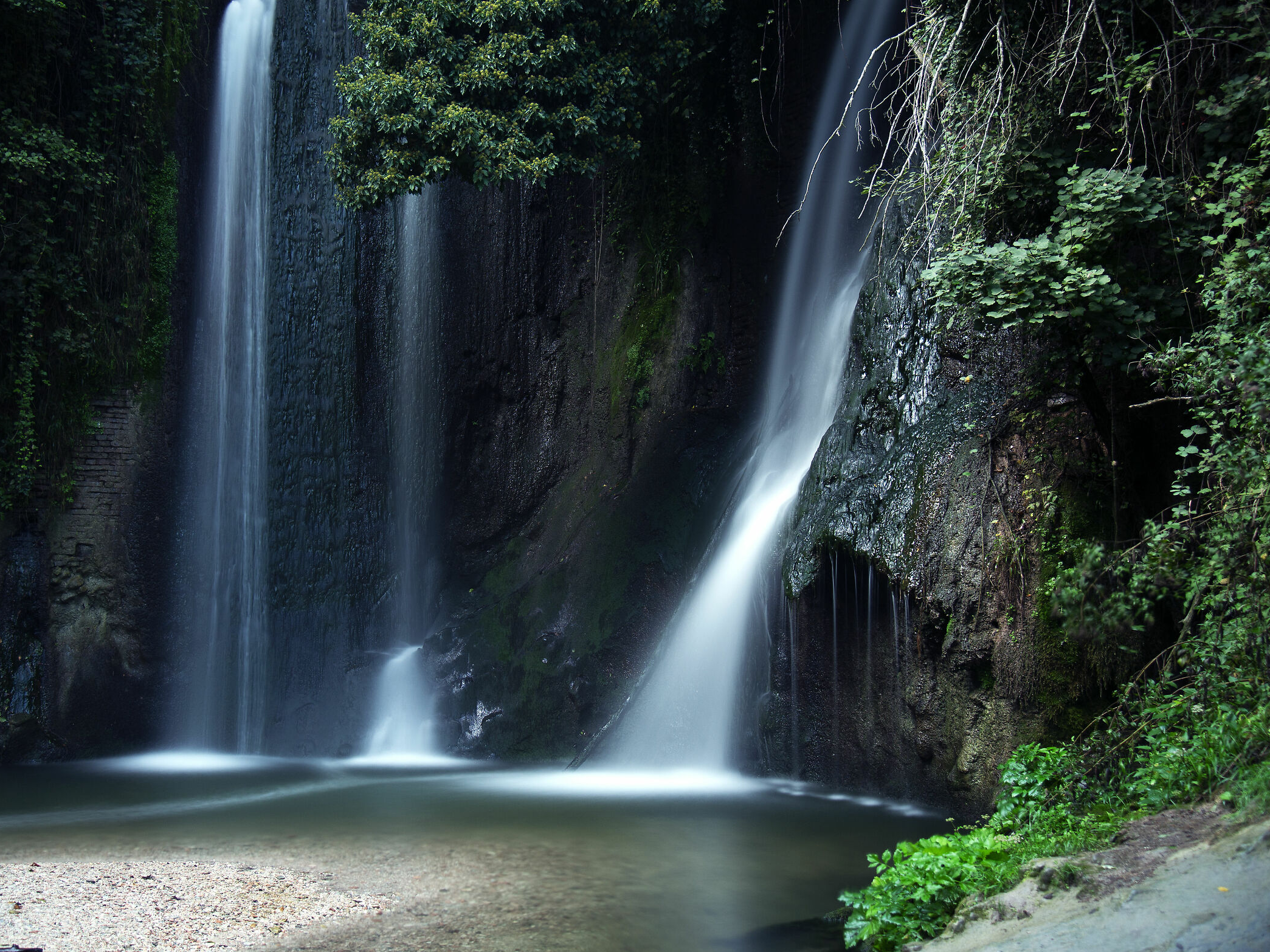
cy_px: 467
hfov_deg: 44.7
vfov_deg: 34.3
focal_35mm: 42
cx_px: 547
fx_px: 1541
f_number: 4
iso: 250
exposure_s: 15
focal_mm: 38
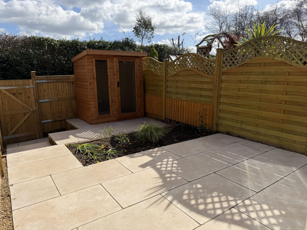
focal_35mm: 24
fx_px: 213
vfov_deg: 56.8
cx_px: 154
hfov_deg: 71.6
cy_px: 115
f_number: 1.78
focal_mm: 6.76
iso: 80
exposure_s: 1/5319
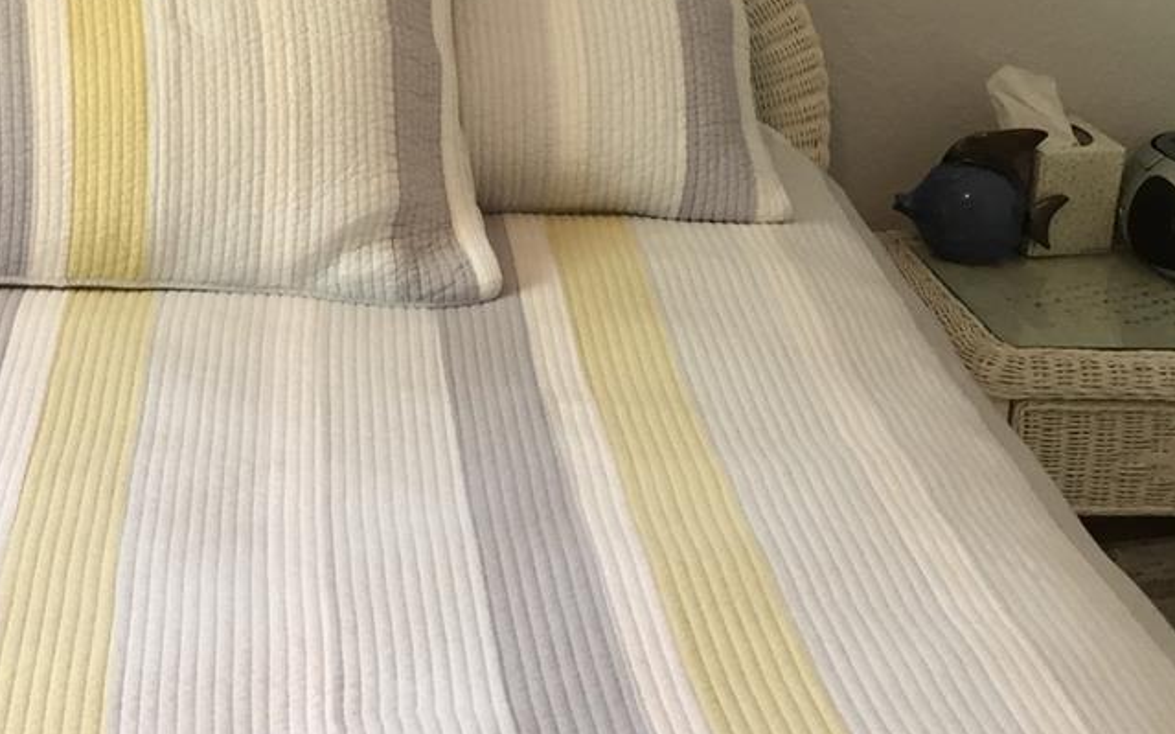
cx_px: 224
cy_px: -11
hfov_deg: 26.3
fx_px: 2465
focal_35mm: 77
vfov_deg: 16.6
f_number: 2.2
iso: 64
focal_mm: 4.15
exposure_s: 1/30
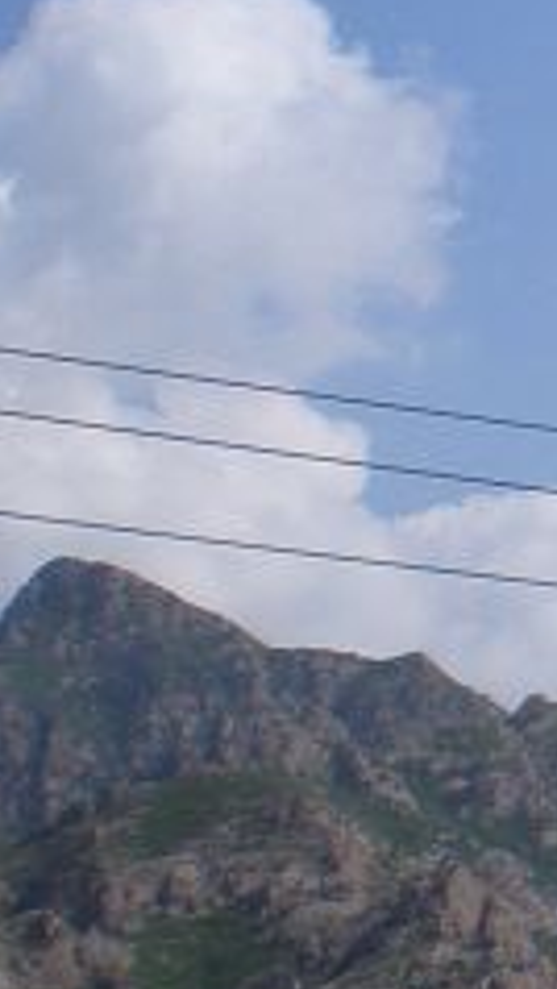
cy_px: 341
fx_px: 4565
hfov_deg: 6.3
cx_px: 1742
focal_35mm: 174
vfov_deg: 12.4
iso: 64
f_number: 4.6
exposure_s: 1/842
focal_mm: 6.3
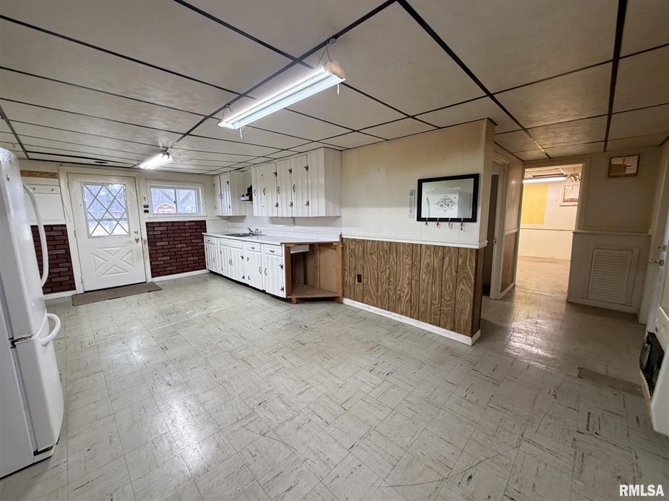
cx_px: 334
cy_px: 250
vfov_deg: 85.7
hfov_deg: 102.1
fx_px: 271
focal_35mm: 14
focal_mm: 2.22
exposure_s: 1/60
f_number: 2.2
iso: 400
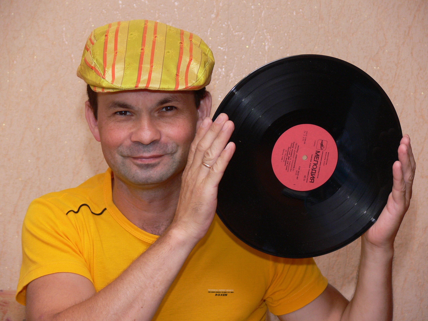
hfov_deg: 13.5
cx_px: 214
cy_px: 160
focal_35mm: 146
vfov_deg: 10.2
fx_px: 1805
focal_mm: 31
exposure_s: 1/100
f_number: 3.6
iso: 80
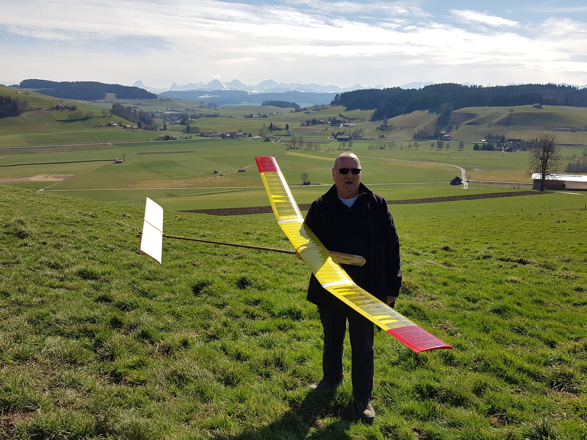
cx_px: 294
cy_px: 220
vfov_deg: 53.1
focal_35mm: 26
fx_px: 441
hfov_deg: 67.3
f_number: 1.7
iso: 50
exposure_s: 1/3504
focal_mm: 4.2
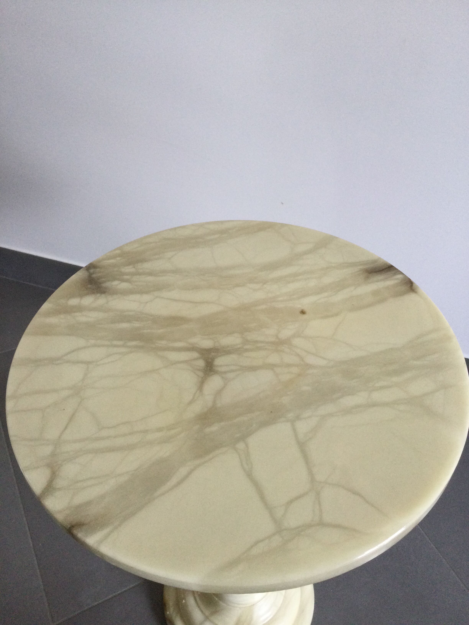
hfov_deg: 45.4
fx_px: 560
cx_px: 234
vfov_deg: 58.4
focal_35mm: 31
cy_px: 312
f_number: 2.4
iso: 40
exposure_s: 1/33
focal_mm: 3.3
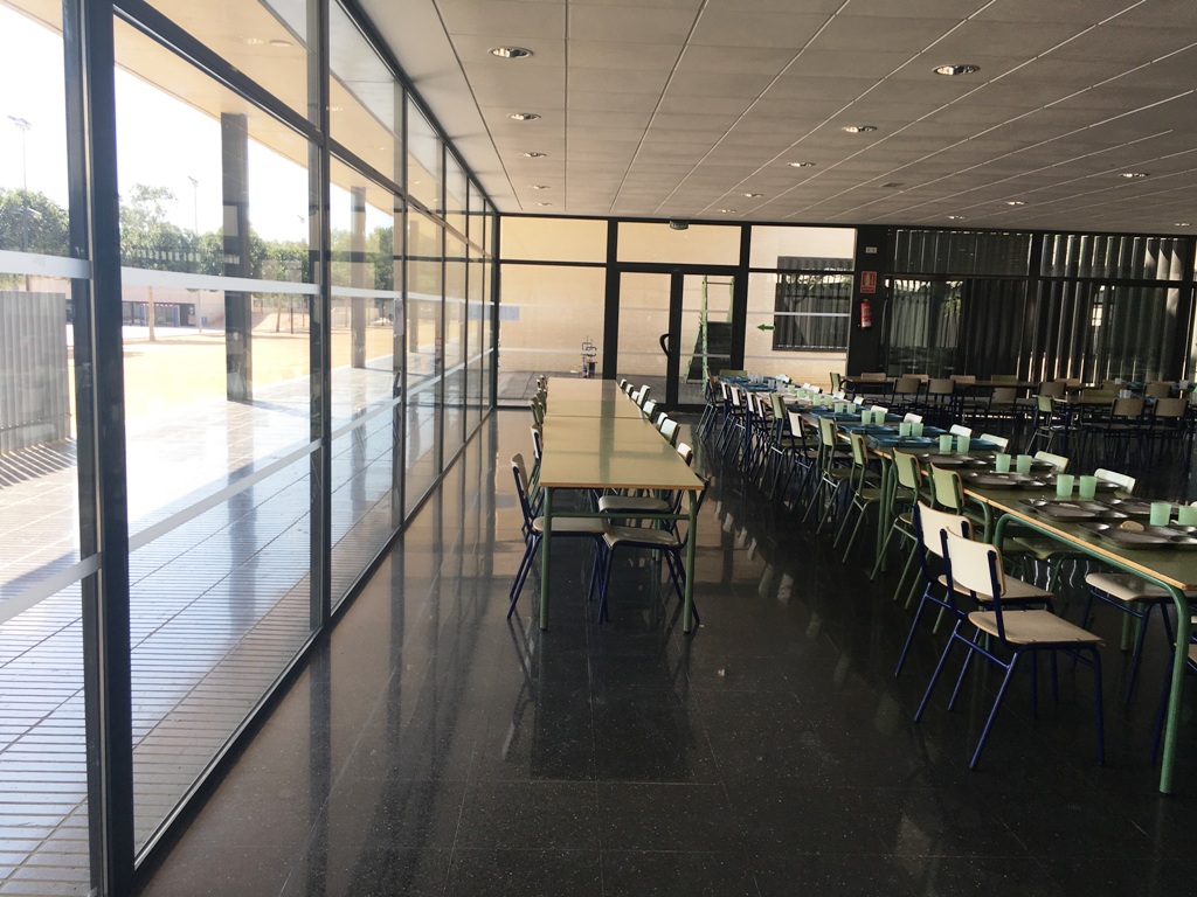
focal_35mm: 29
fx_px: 1003
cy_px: 448
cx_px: 598
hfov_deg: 61.7
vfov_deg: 48.2
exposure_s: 1/292
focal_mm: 4.15
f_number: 2.2
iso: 25
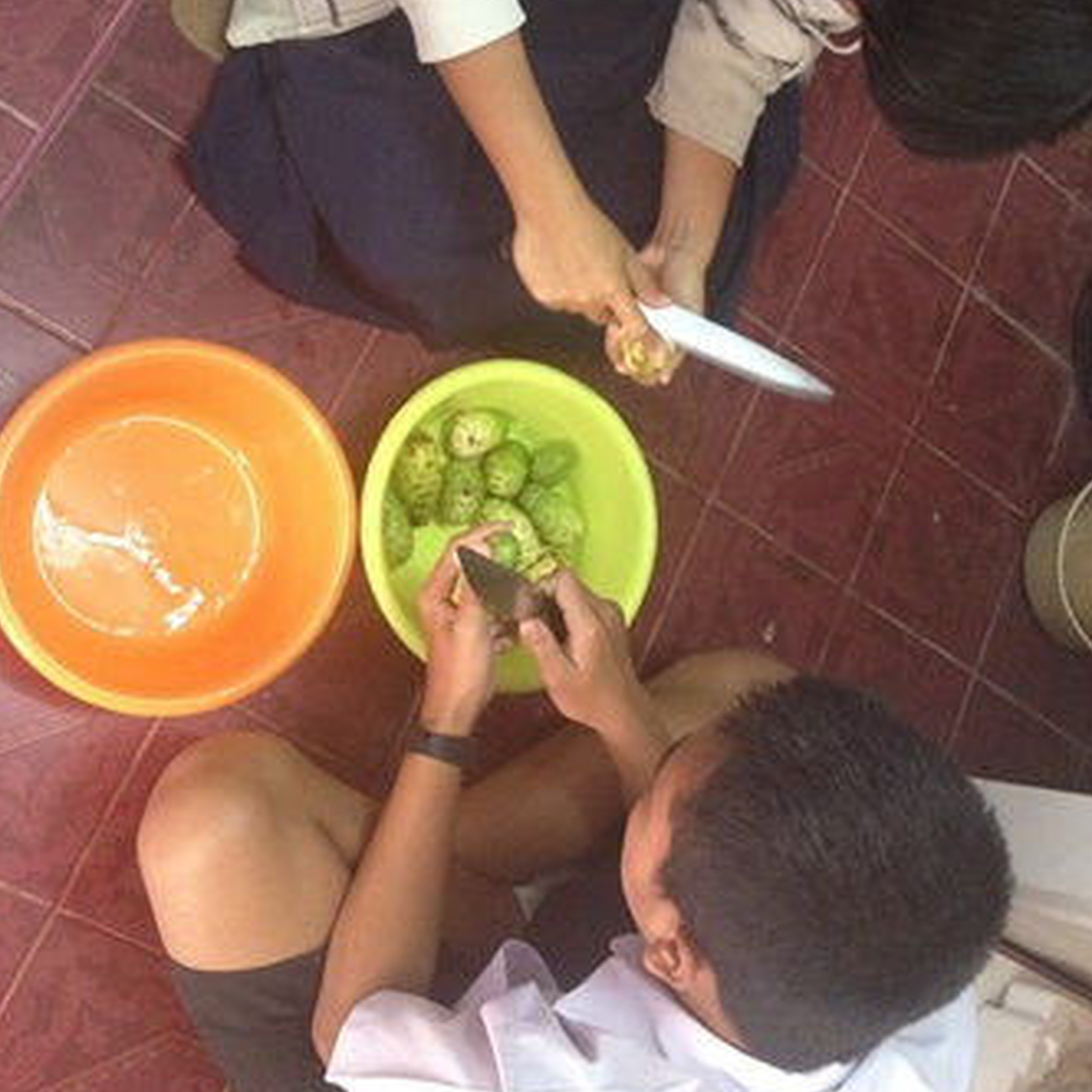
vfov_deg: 39.7
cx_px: 543
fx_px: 1499
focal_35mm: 42
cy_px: 398
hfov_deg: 40.0
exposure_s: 1/15
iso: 400
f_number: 2.4
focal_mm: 4.28
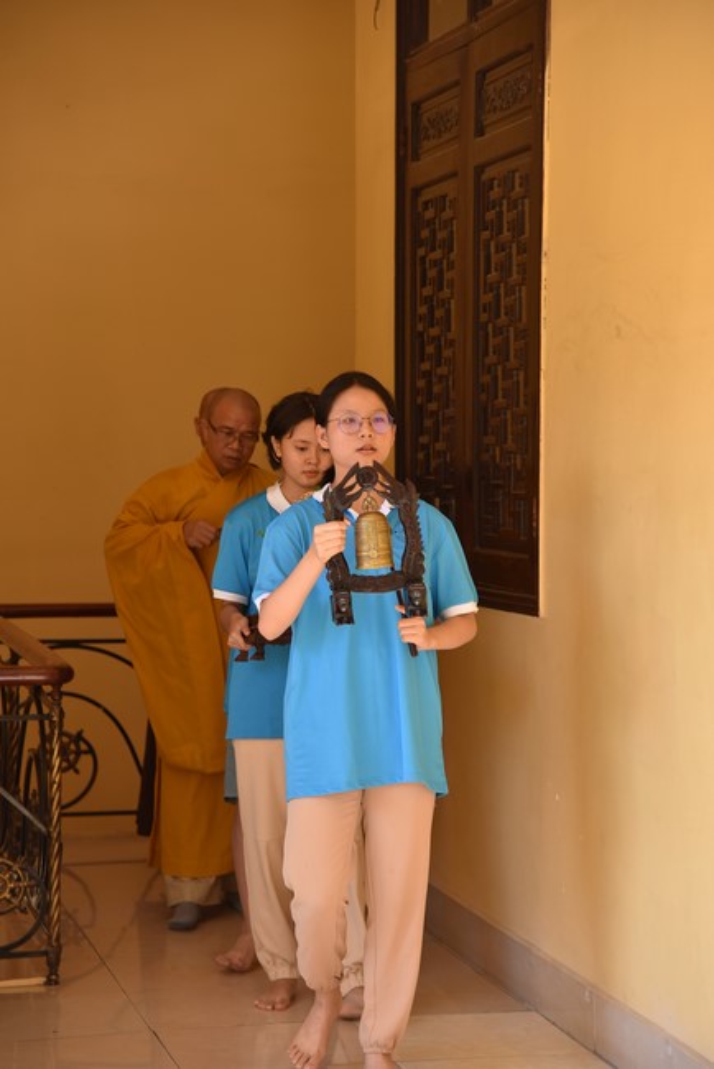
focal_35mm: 98
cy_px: 534
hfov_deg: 14.0
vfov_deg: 20.8
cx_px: 357
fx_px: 2912
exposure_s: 1/160
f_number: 4.5
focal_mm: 98
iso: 160
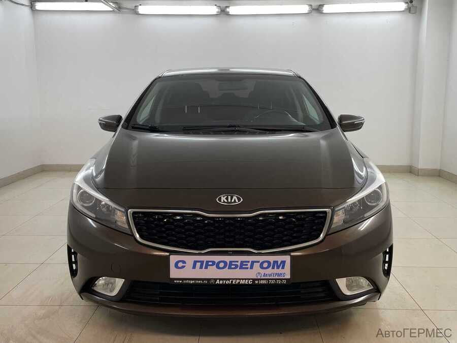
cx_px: 228
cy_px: 172
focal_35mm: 26
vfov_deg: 53.1
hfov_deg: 67.3
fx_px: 343
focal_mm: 4.2
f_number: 1.6
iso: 40
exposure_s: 1/100
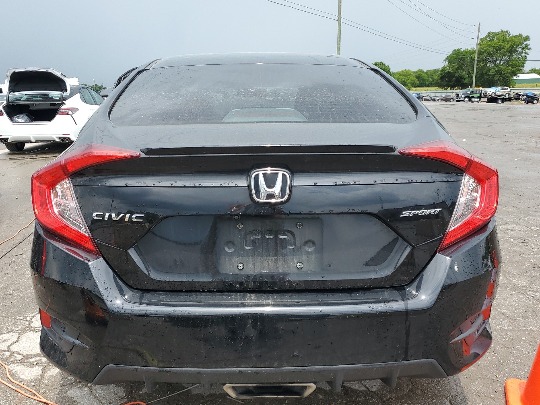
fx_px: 484
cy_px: 234
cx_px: 263
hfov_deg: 58.4
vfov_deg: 45.3
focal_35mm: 31
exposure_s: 1/1111
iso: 50
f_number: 1.5
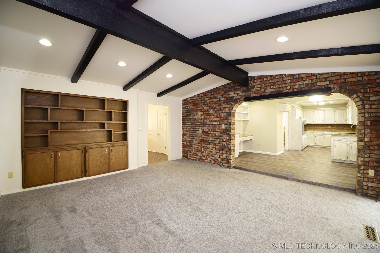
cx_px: 190
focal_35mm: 15
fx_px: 158
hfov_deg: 100.4
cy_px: 126
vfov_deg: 77.4
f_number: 8
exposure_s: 1/6
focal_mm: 15
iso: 500
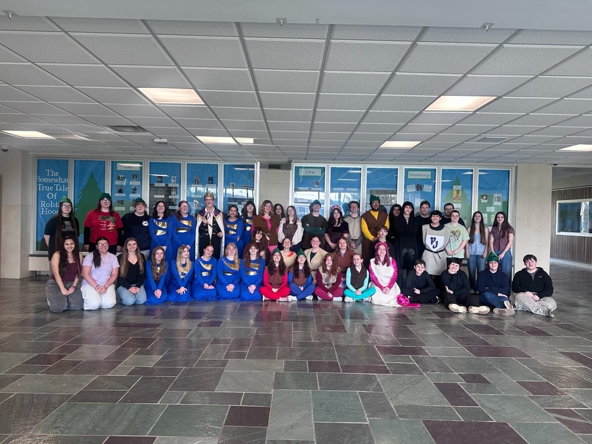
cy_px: 222
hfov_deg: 71.6
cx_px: 296
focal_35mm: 24
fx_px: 410
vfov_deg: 56.8
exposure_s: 1/121
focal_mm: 6.86
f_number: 1.78
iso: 125
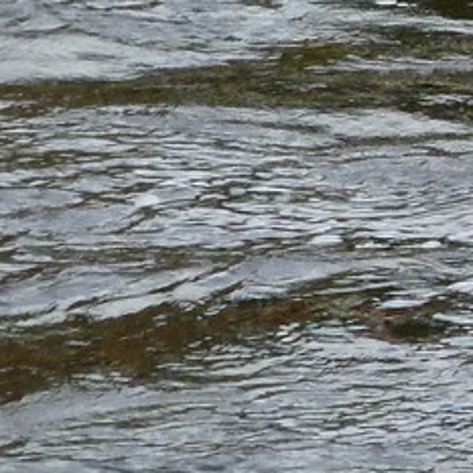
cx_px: 501
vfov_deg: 1.7
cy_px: 217
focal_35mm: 1020
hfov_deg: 1.7
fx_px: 15768
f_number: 5.9
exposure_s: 1/250
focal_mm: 36
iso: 250
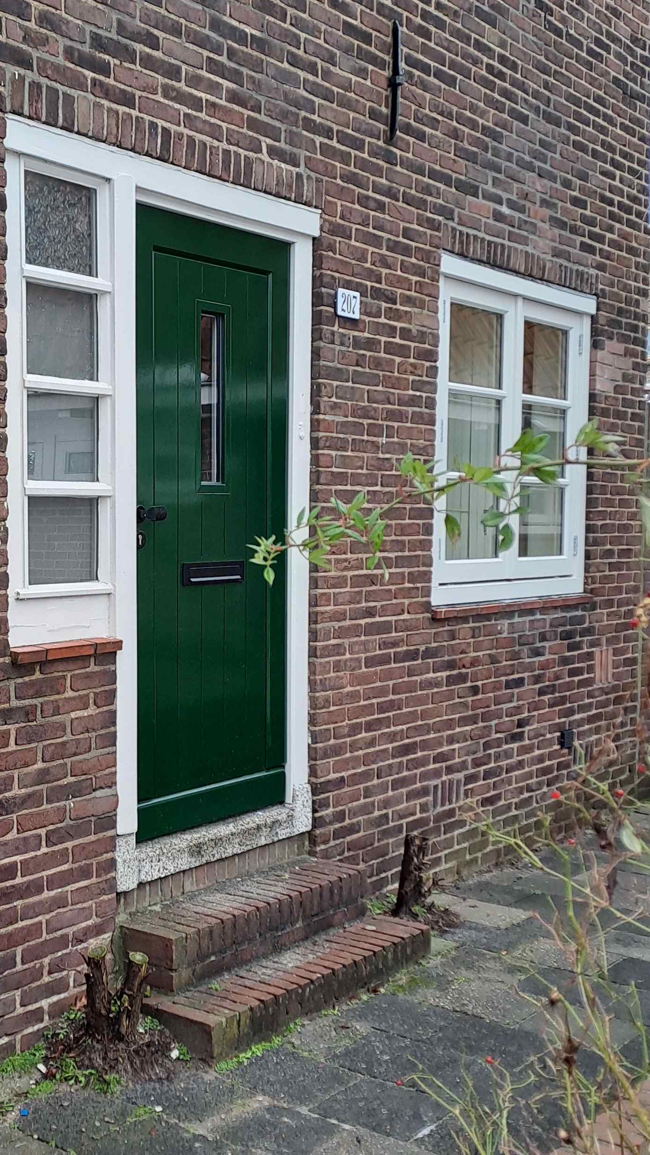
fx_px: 1348
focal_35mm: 44
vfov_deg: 46.4
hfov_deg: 26.3
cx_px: 84
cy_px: 603
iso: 40
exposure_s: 1/100
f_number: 1.8
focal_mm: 4.65
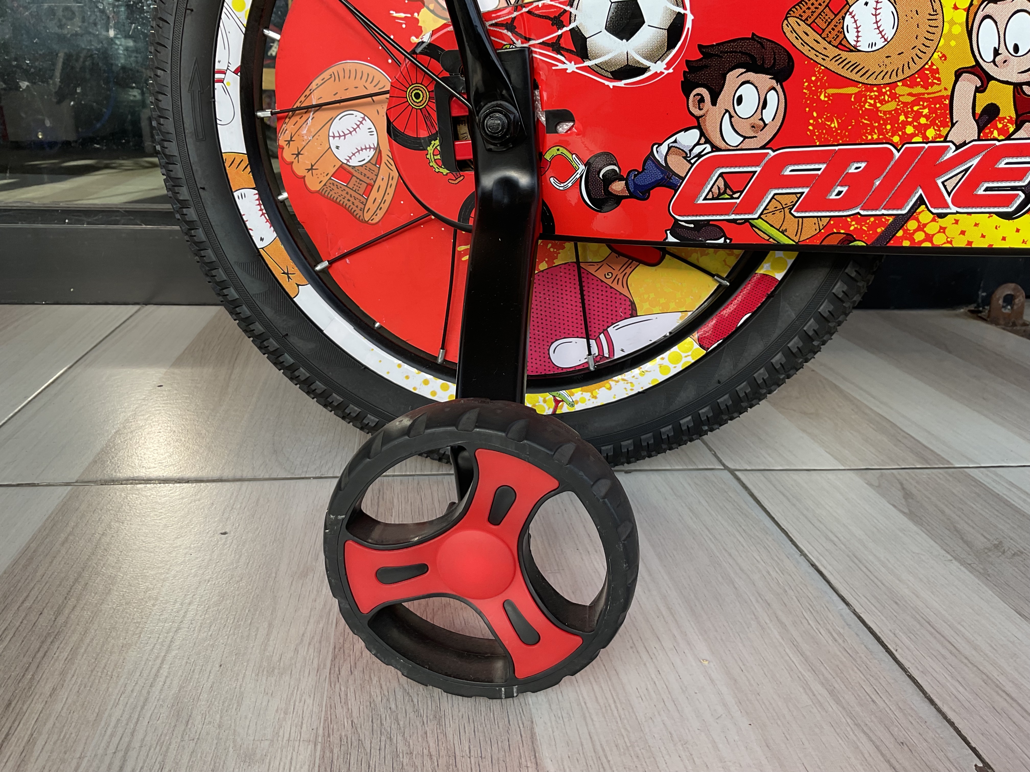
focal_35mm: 29
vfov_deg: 48.2
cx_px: 515
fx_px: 863
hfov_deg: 61.7
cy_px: 386
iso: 16
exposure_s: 1/260
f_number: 1.8
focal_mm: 3
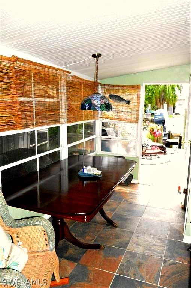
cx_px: 96
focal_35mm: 27
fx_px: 215
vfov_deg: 67.4
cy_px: 144
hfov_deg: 47.8
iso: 6400
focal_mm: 18
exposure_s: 1/200
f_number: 22
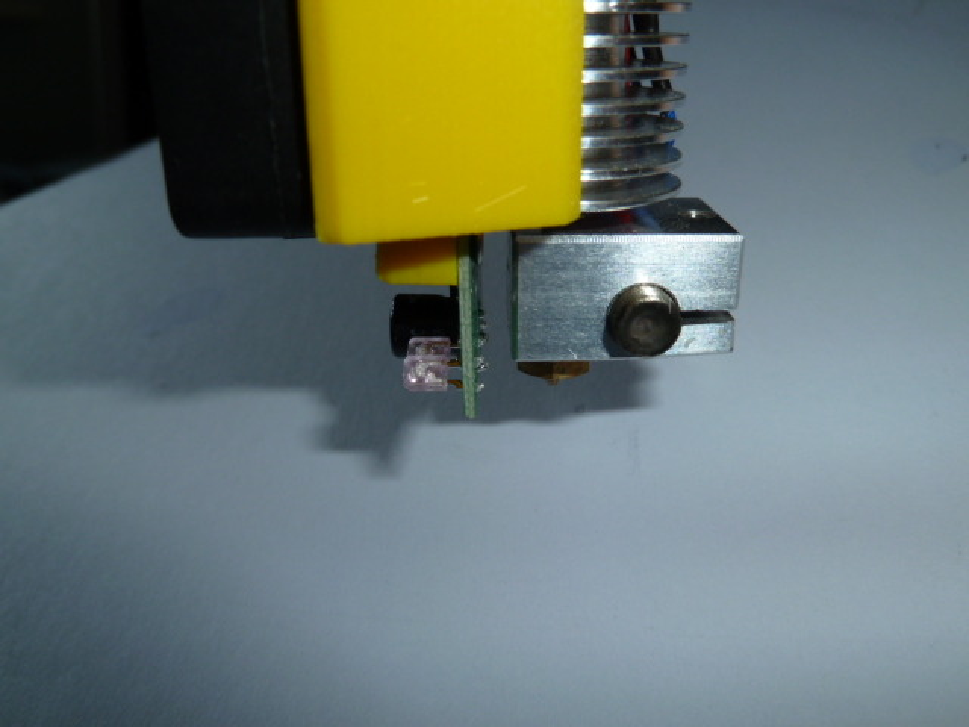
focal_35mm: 30
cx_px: 484
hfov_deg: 60.0
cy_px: 364
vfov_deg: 46.8
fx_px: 840
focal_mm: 5
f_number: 3.4
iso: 80
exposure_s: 1/30
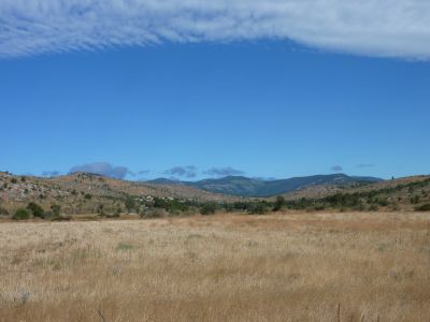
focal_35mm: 48
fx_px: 596
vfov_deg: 30.3
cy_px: 161
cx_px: 215
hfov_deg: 39.7
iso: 80
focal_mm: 7.9
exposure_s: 1/500
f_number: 5.6
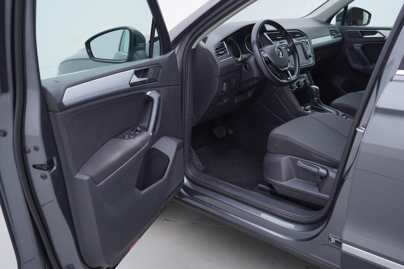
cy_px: 134
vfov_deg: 36.9
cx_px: 202
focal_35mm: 36
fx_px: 404
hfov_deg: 53.1
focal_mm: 24
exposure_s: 1/50
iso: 125
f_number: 3.2
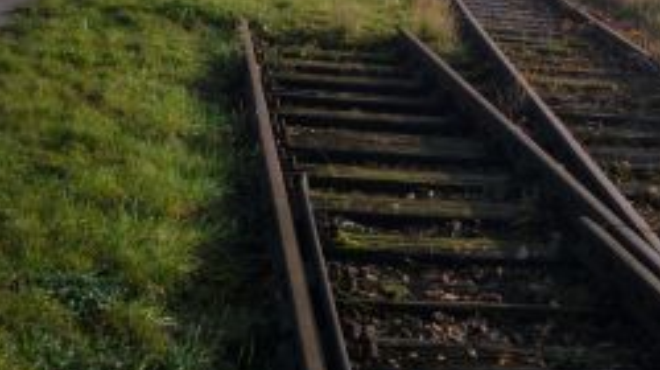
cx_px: 462
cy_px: -87
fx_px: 1171
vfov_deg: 17.0
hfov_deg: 31.1
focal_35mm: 67
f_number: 4.5
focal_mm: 5.2
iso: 100
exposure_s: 1/400
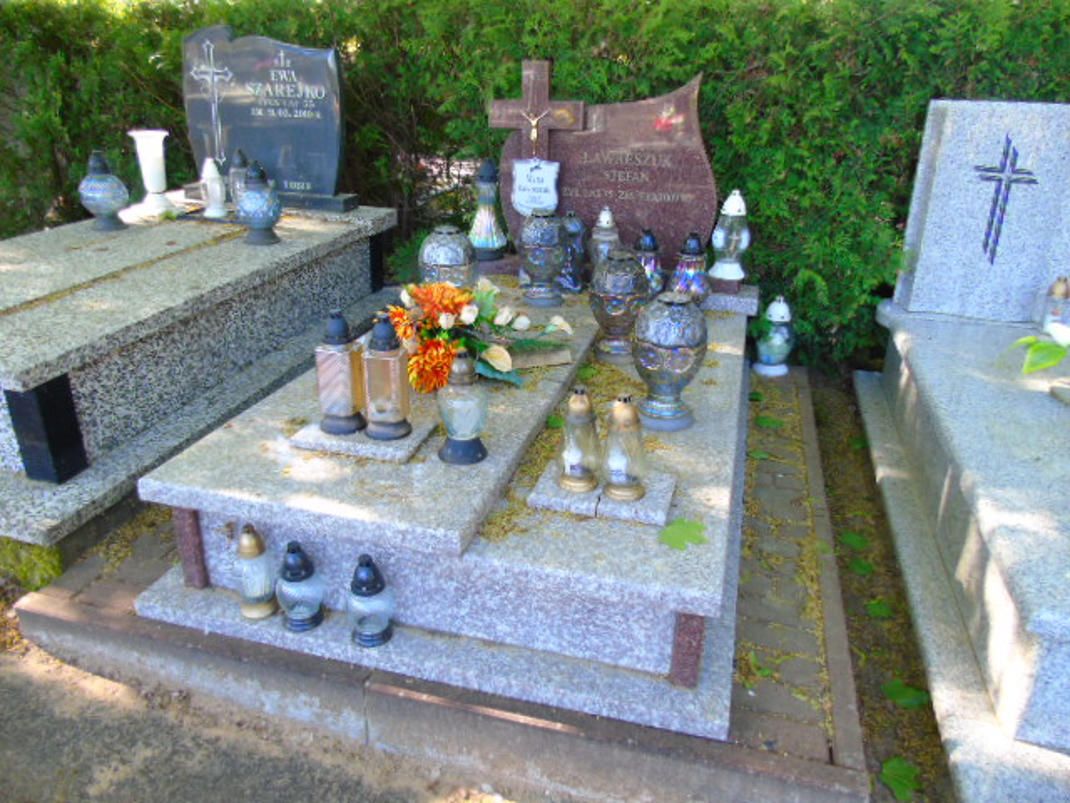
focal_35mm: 25
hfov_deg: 69.4
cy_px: 402
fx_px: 773
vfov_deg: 54.9
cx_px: 535
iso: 80
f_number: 3.4
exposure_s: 1/50
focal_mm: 4.4
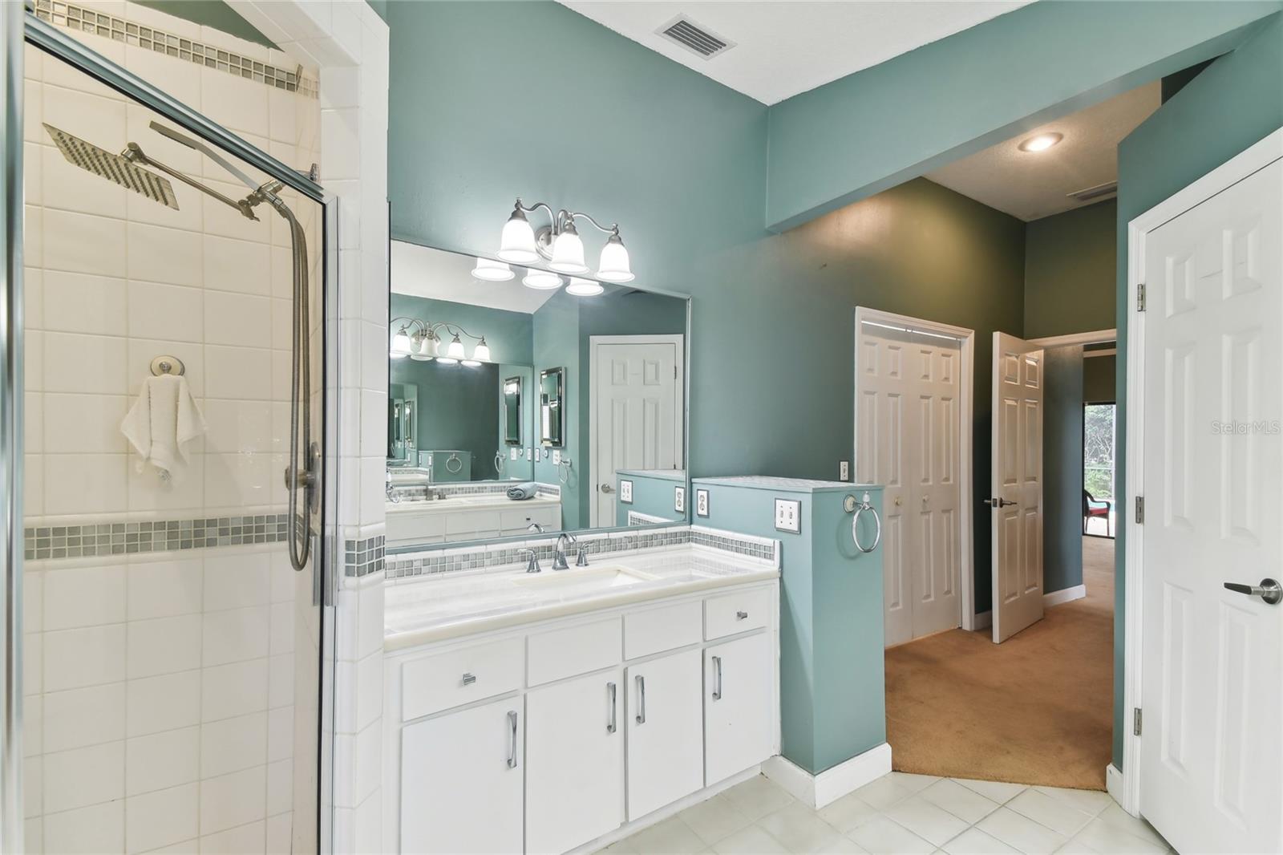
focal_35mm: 15
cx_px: 642
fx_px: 534
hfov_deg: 100.4
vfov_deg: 77.3
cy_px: 428
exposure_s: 1/10
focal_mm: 10
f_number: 7.1
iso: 100
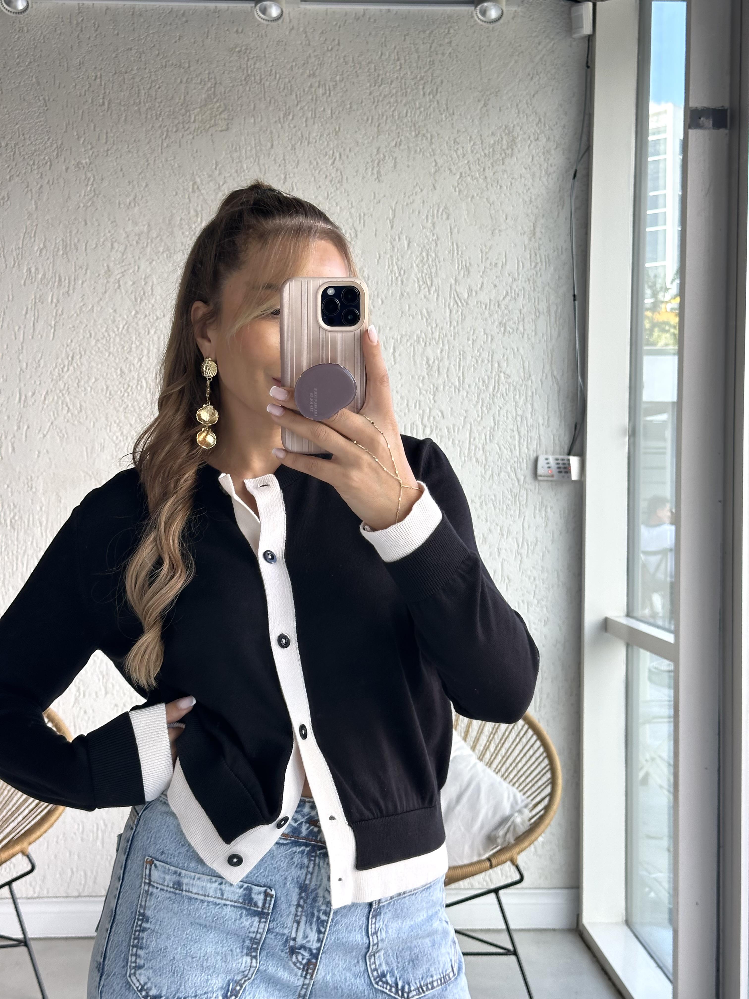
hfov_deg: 30.3
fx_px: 1385
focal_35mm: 48
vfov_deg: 39.7
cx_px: 374
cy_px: 500
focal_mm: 6.86
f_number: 1.78
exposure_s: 1/186
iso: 50
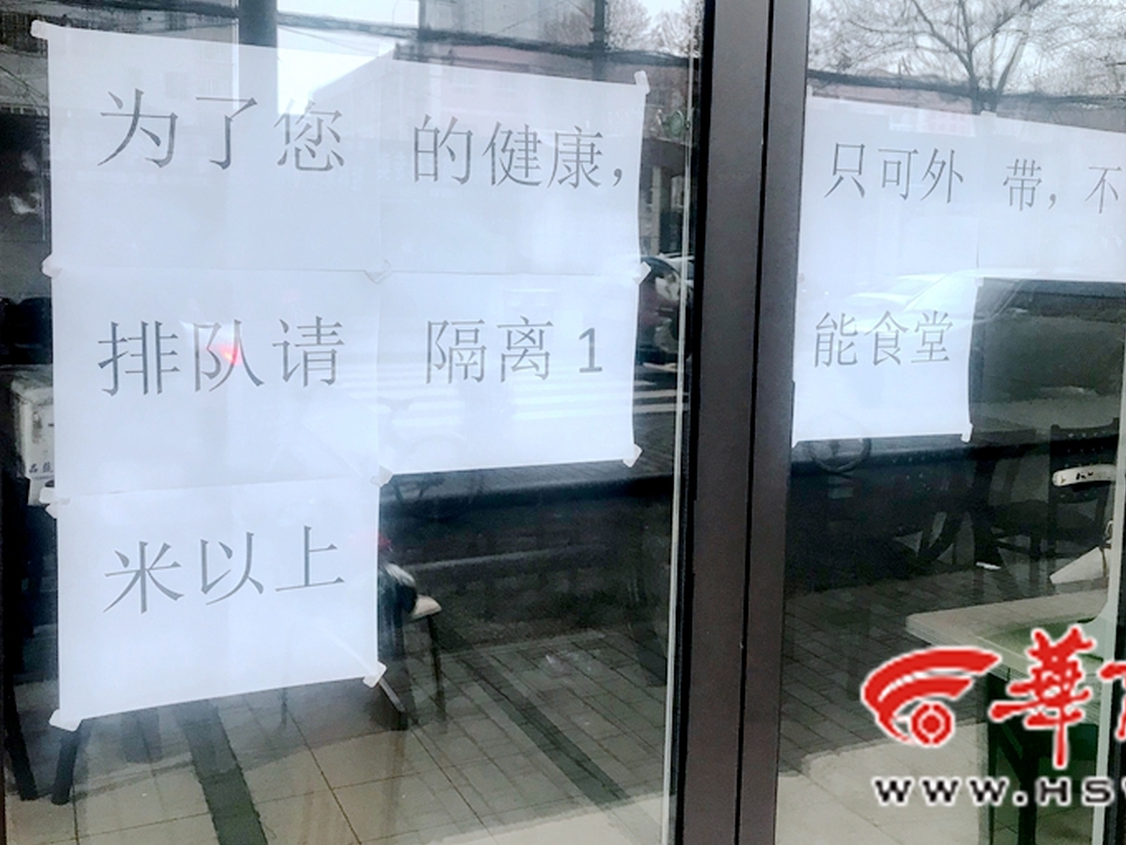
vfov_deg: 40.6
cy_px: 346
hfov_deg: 52.5
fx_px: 1138
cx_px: 639
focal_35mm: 35
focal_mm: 3.99
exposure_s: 1/33
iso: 32
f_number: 1.8
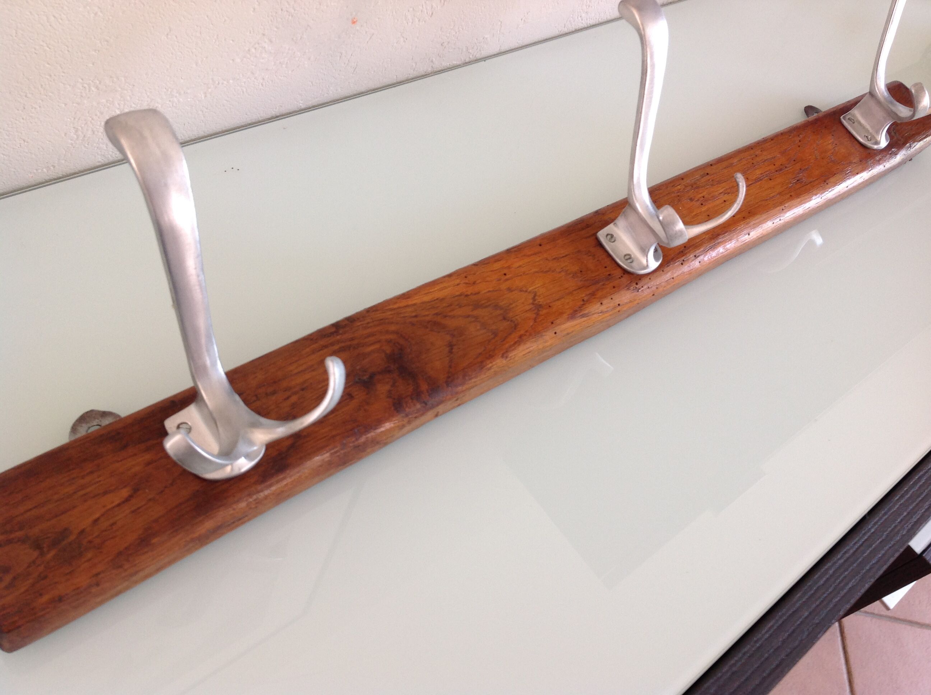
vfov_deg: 40.6
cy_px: 348
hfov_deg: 52.7
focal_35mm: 35
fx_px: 940
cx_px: 466
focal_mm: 4.28
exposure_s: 1/15
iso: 50
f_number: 2.4
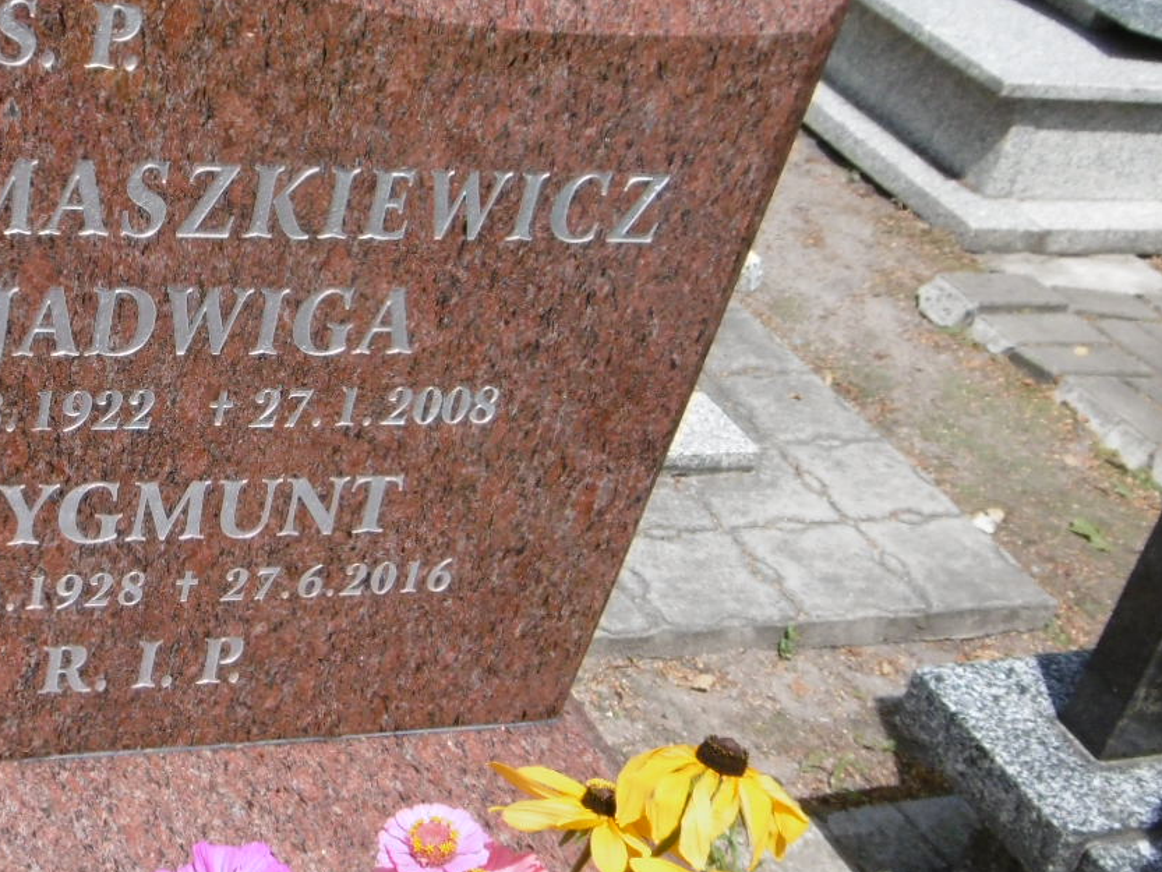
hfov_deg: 31.6
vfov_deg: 24.8
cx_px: 184
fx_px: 1981
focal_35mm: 59
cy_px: 399
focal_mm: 4.3
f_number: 3.1
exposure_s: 1/800
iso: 100
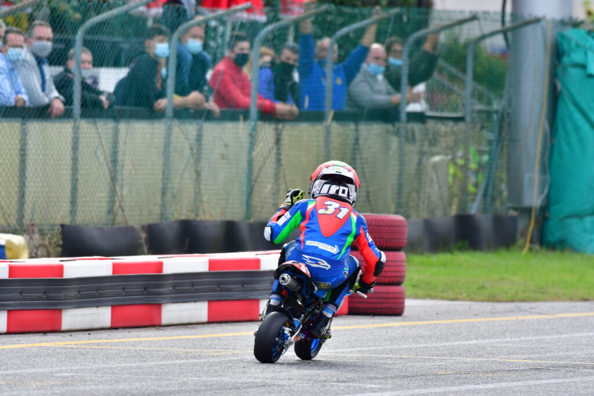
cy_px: 198
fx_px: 8911
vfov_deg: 2.5
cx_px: 297
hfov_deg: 3.8
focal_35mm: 540
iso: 400
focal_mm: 360
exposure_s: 1/640
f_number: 5.6
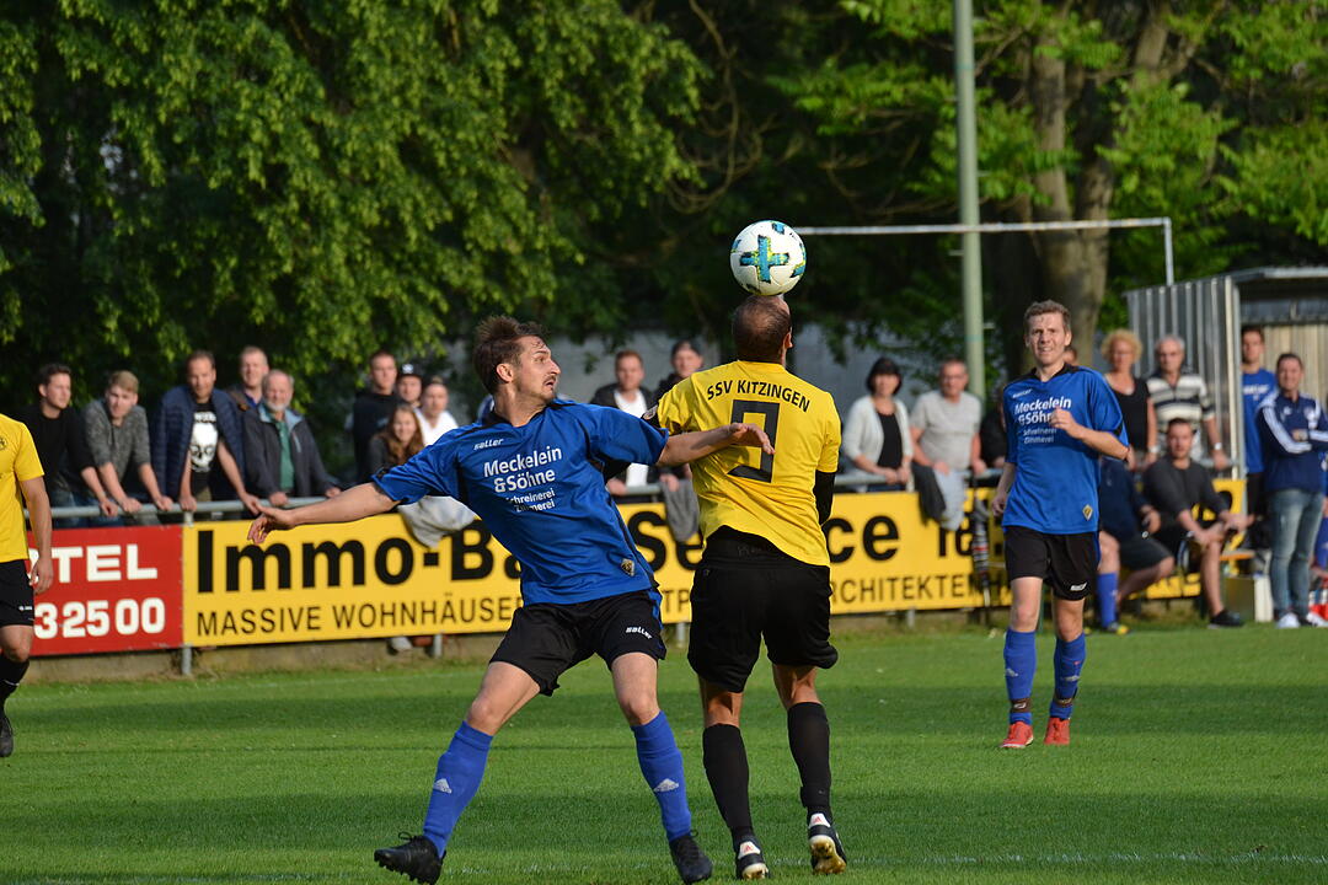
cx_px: 664
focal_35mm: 330
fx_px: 12172
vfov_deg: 4.2
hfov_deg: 6.2
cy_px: 442
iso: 400
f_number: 5.3
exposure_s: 1/500
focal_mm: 220
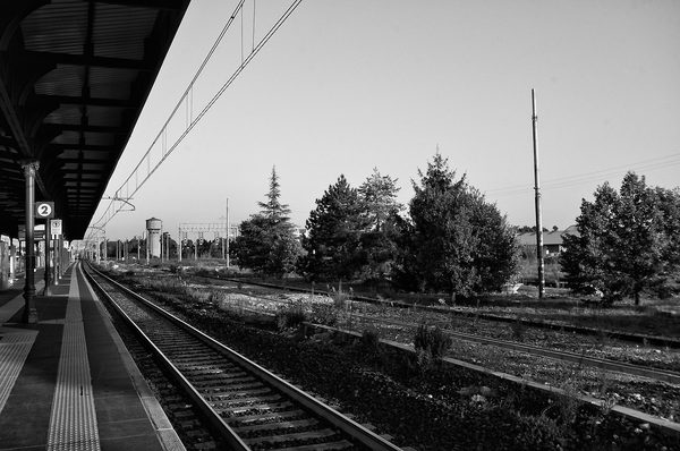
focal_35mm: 36
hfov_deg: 53.2
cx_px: 340
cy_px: 226
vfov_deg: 36.8
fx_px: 679
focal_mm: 24
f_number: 11
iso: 400
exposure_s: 1/160
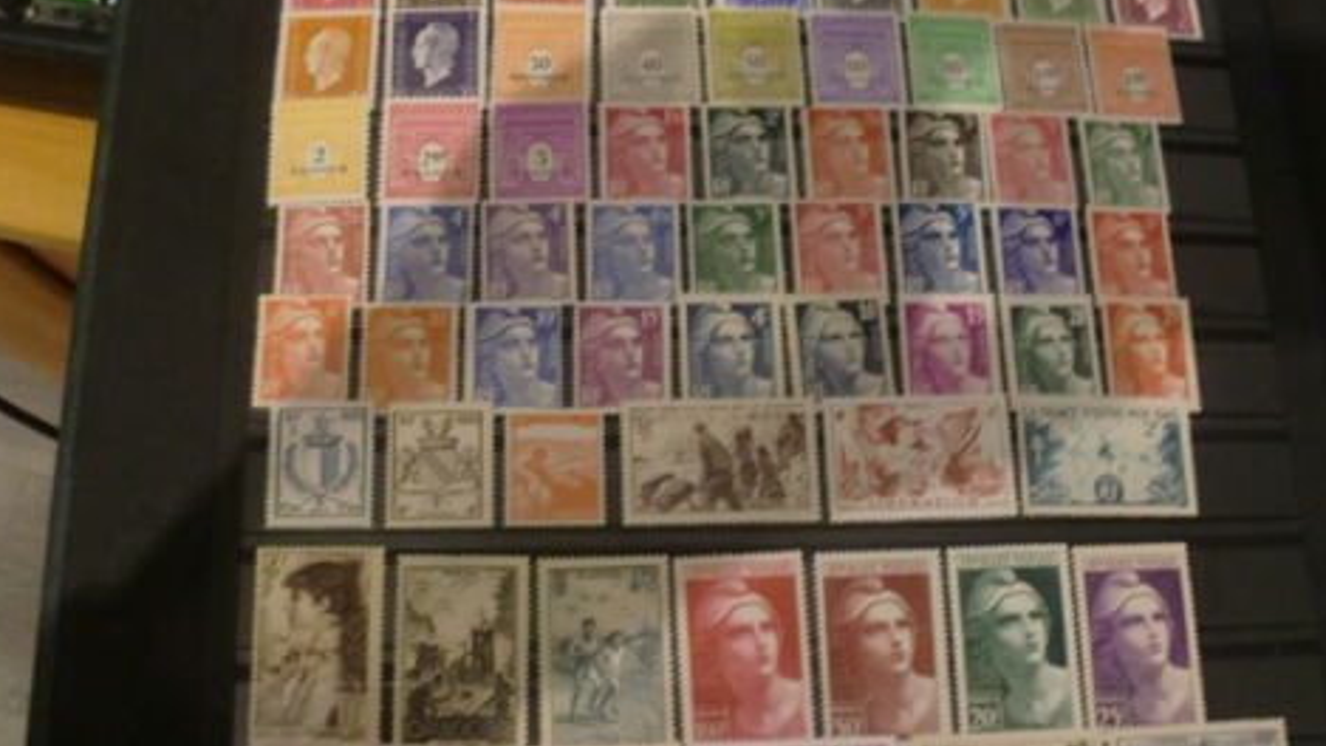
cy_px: 328
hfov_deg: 51.6
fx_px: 1371
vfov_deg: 30.4
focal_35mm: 39
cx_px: 664
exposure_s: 1/8
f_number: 3.1
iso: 400
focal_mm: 6.3
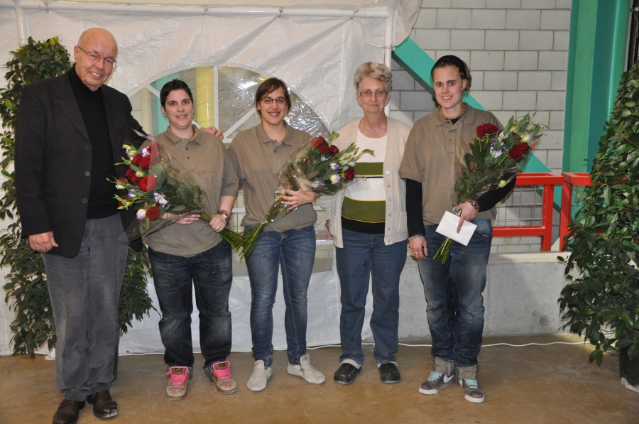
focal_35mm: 39
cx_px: 320
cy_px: 212
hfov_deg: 49.6
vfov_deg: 34.1
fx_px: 691
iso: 800
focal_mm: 26
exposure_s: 1/60
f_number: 4
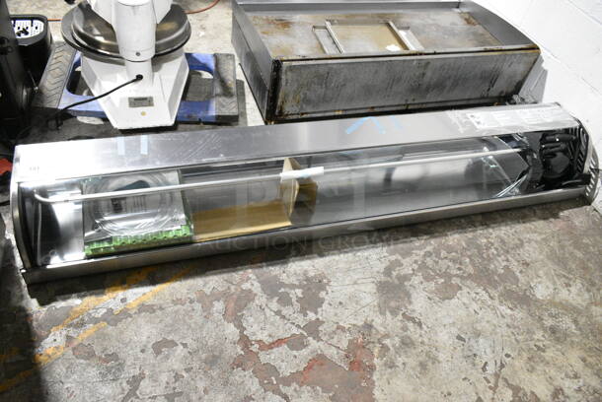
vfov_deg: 43.7
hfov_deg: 61.9
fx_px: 502
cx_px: 301
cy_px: 201
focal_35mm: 30
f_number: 6.3
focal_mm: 20
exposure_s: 1/160
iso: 6400
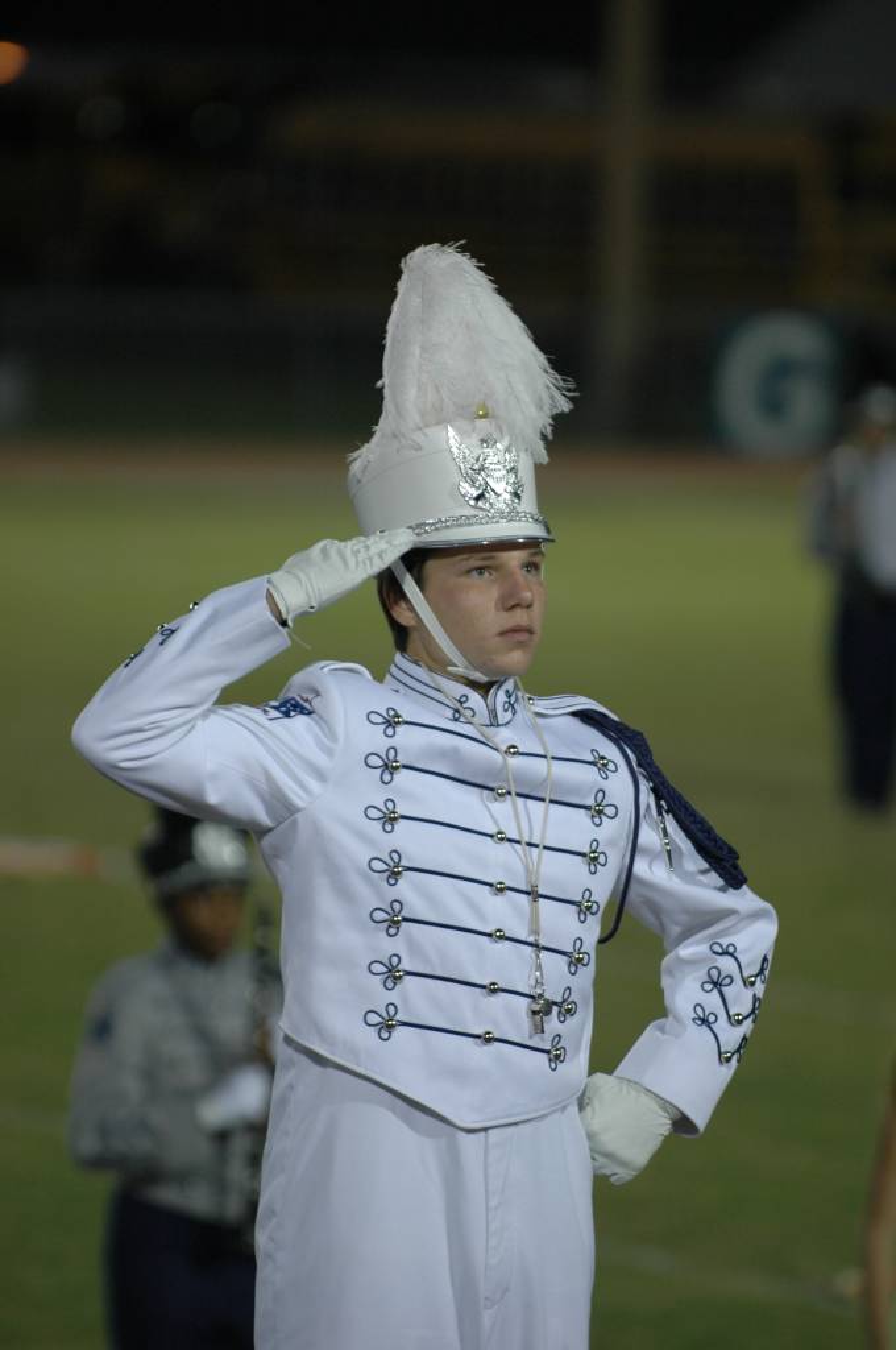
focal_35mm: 300
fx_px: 11230
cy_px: 675
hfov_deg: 4.6
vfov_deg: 6.9
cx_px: 448
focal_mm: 200
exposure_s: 1/60
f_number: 2.8
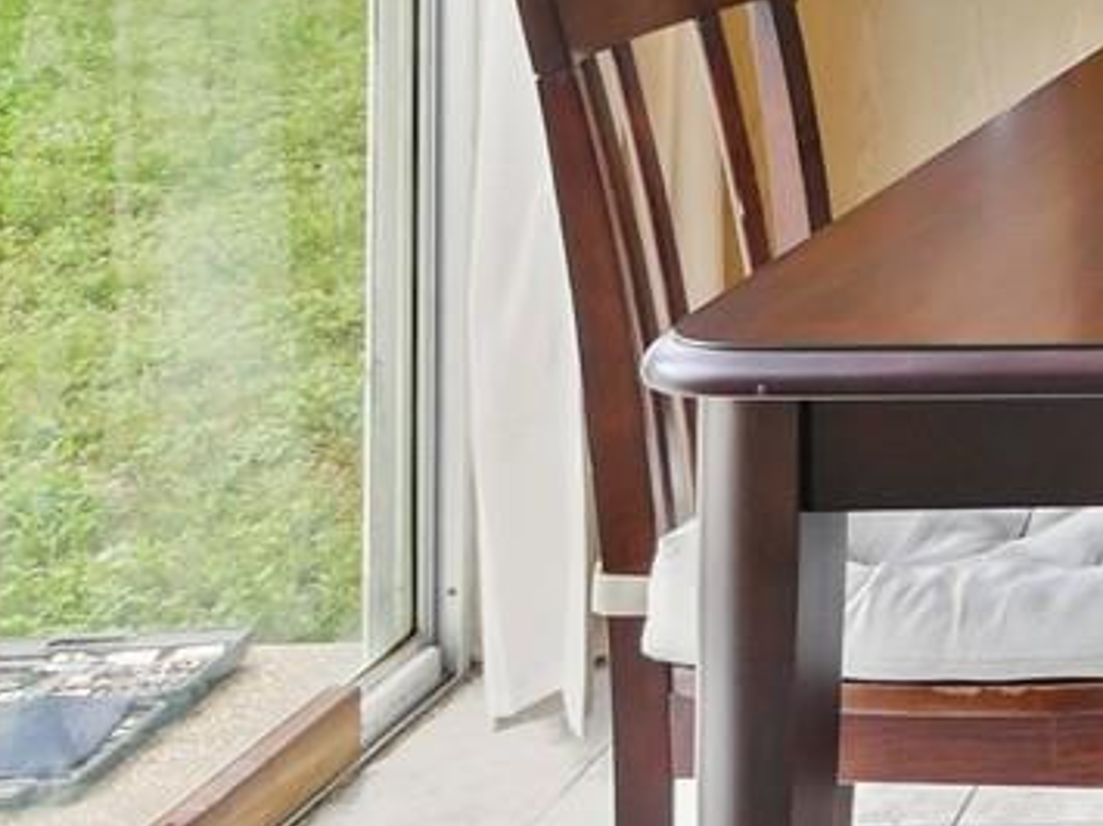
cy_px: -408
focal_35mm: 63
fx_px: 2007
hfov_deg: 22.5
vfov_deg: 20.1
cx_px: 1825
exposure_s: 1/60
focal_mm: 7
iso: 400
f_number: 4
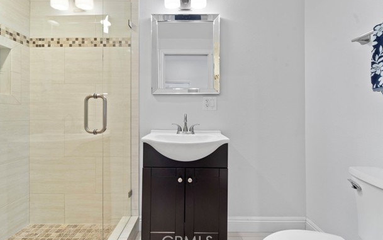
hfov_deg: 101.4
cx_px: 186
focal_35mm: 15
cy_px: 116
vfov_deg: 74.8
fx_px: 157
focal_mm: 14
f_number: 9
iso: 640
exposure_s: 1/6
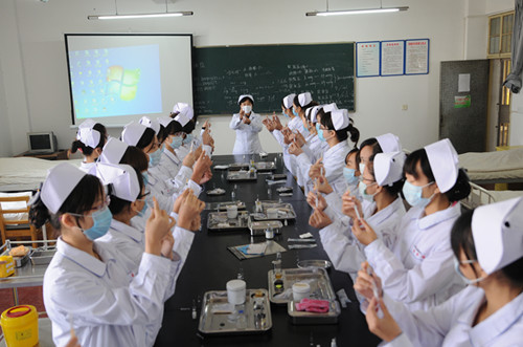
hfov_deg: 55.2
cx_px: 262
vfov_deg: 38.2
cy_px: 174
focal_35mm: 34
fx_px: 500
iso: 320
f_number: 3.2
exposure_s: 1/40
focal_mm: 23
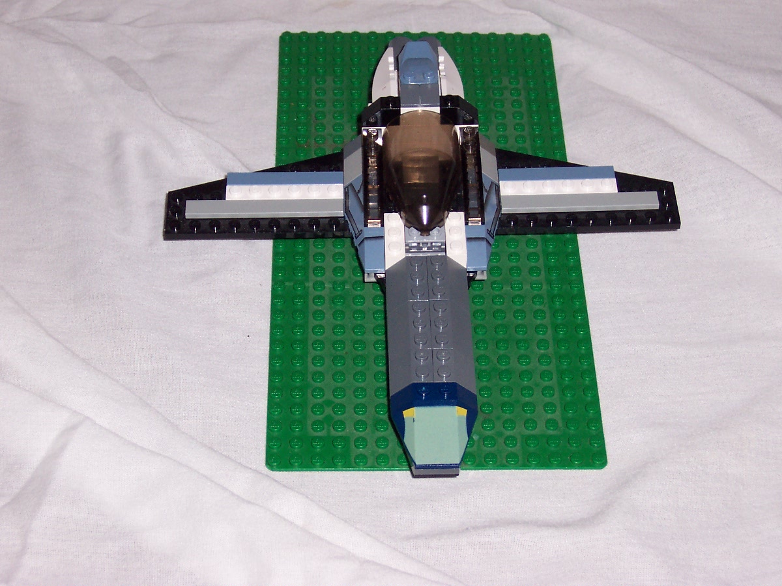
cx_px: 391
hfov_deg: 20.0
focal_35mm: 98
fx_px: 2214
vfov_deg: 15.1
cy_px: 293
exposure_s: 1/90
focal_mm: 15.2
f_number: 4
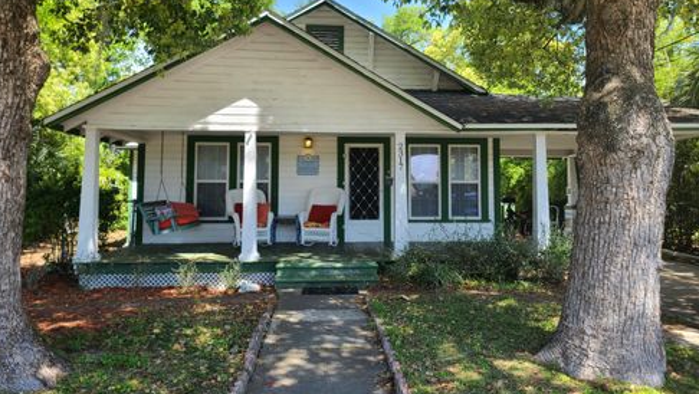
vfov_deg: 41.4
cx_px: 347
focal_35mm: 28
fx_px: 519
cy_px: 159
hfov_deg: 67.9
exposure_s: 1/222
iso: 16
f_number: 1.8
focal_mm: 7
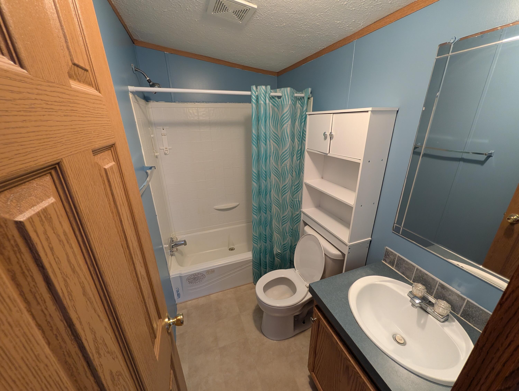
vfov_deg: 94.6
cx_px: 260
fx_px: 180
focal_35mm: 12
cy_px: 196
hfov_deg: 110.5
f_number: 1.7
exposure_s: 1/40
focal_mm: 2.02
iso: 275
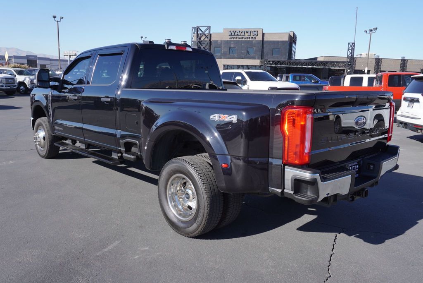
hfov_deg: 59.5
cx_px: 212
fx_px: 370
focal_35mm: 32
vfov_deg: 41.8
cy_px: 142
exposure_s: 1/200
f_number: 6.3
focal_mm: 21
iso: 100
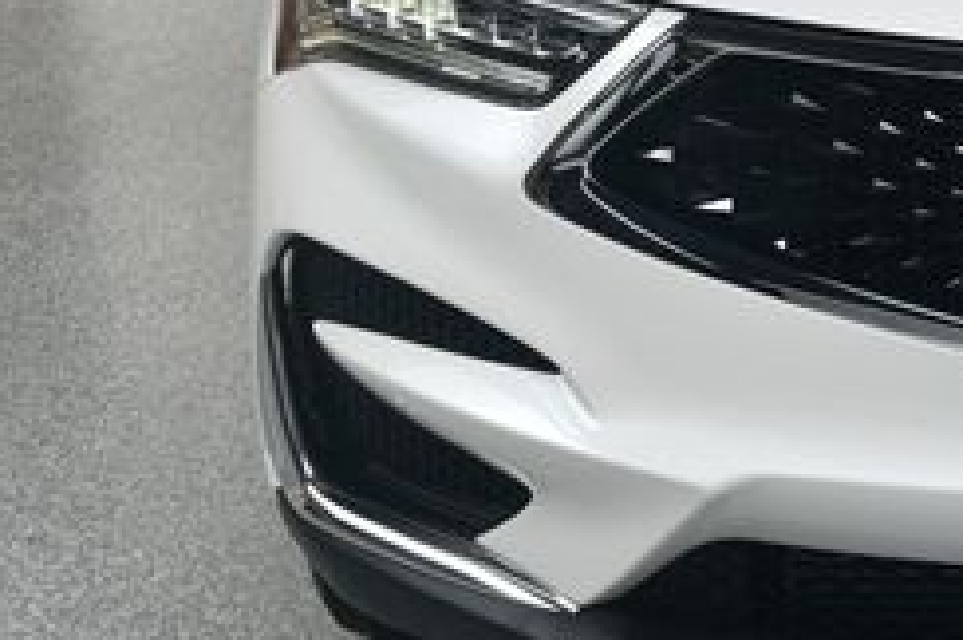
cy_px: -67
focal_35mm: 118
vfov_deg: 11.4
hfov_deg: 16.7
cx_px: 1117
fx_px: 3152
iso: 100
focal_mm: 30
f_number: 13
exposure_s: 1/160
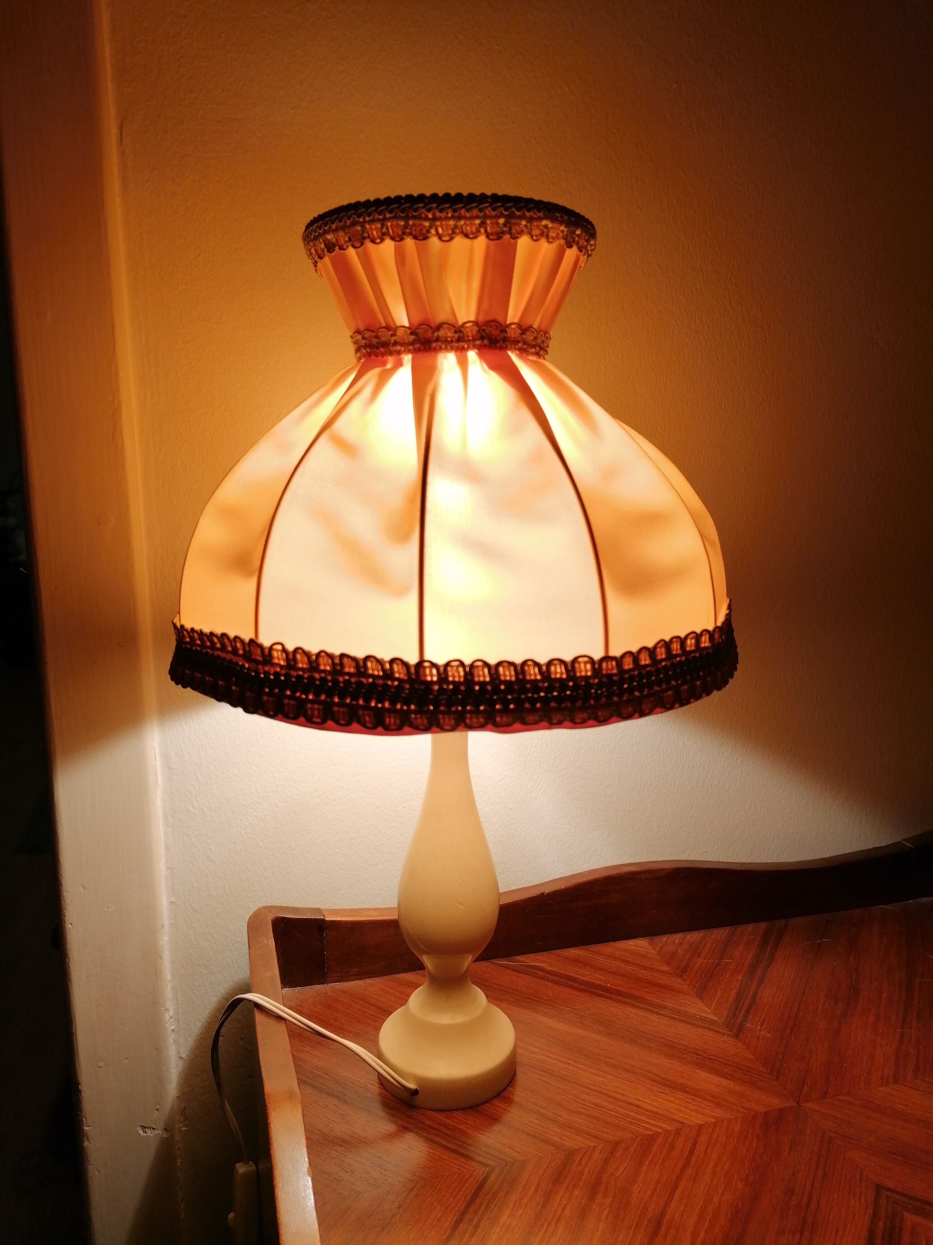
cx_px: 466
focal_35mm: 27
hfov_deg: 51.4
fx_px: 970
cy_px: 622
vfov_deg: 65.3
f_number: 1.8
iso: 64
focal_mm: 4.75
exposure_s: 1/50
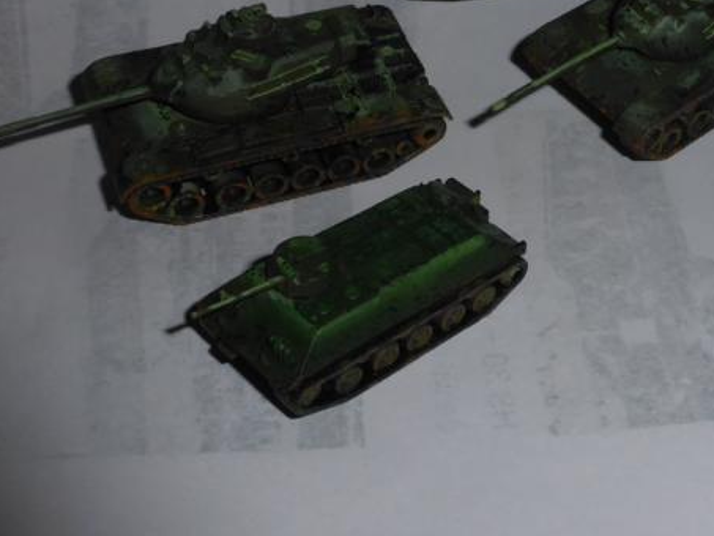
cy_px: 104
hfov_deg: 31.1
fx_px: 1238
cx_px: 599
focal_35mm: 60
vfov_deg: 24.0
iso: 100
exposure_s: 1/800
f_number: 8
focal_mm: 6.1
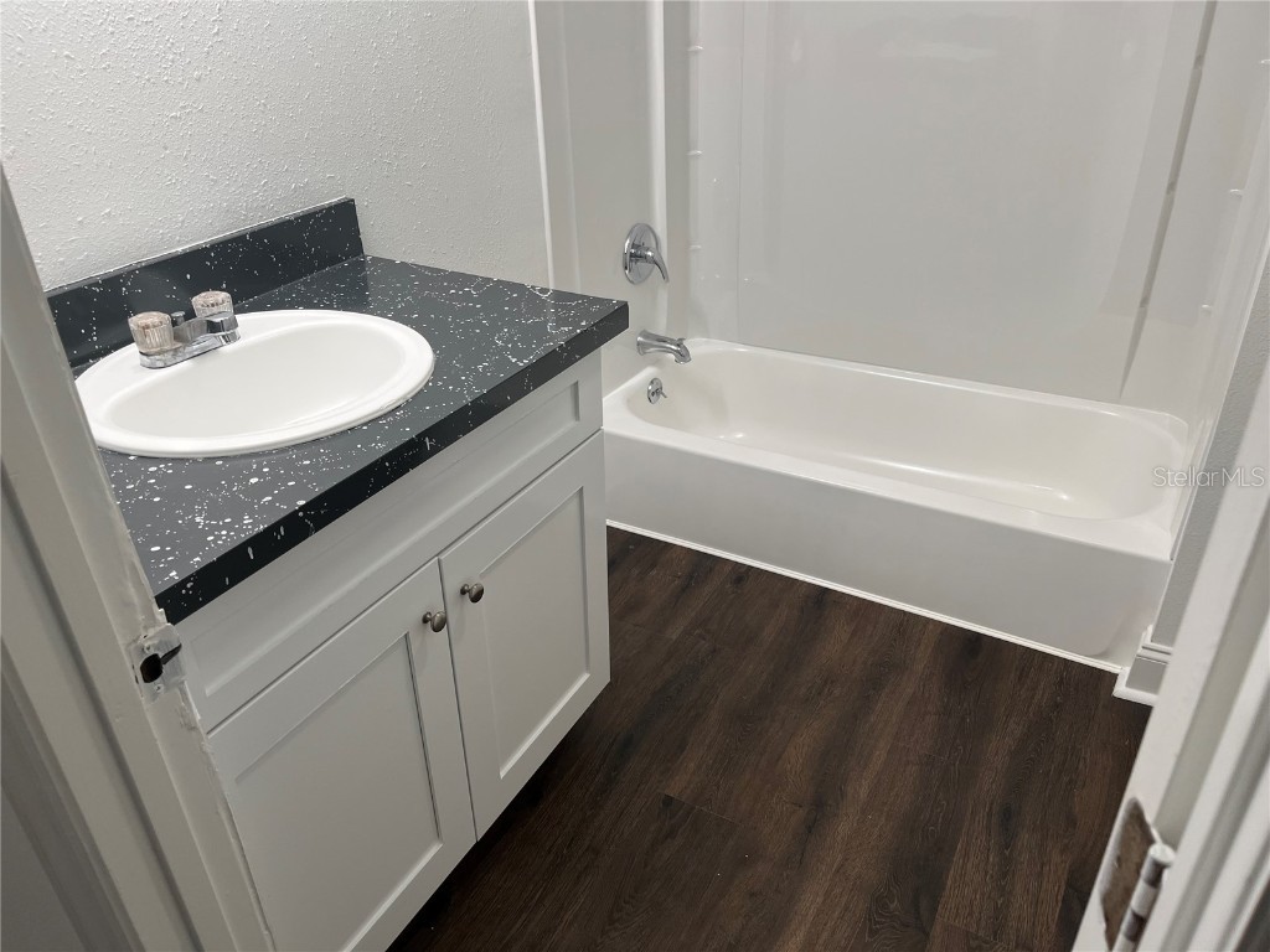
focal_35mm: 26
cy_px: 476
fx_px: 954
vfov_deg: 53.1
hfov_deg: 67.3
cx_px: 635
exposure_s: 1/60
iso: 64
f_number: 1.6
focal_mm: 5.1
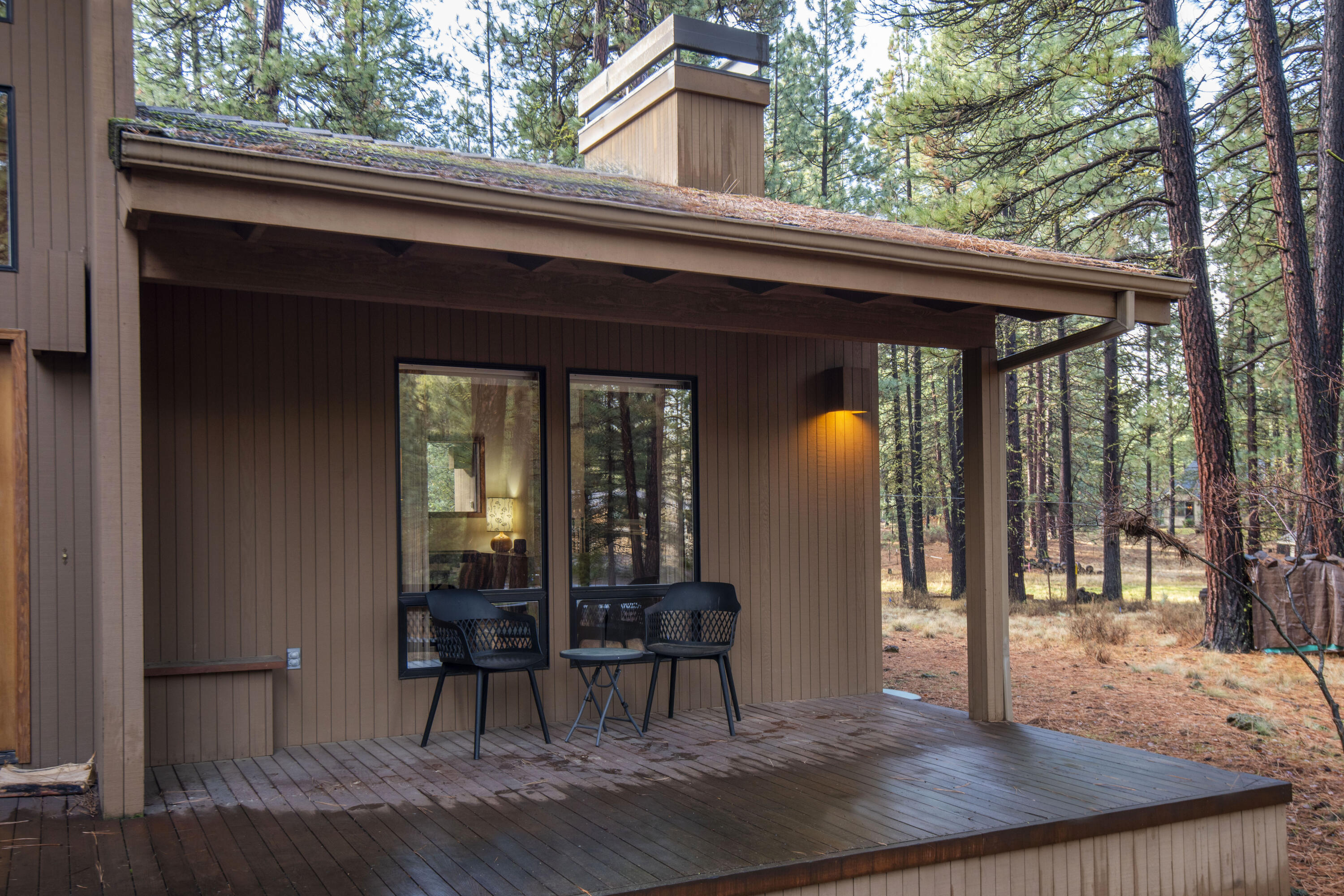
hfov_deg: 60.3
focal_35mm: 31
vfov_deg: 42.4
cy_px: 448
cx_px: 672
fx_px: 1158
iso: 200
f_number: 11
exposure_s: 1/8
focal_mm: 31
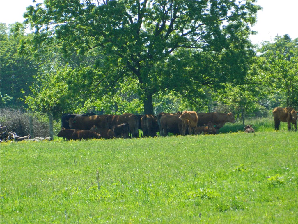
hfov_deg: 3.8
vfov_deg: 2.8
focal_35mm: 525
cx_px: 149
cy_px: 112
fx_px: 4520
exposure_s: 1/500
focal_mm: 94.5
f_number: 5.8
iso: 250
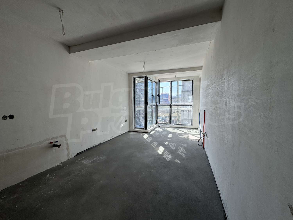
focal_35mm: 14
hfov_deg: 102.1
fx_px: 119
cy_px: 110
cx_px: 146
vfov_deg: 85.7
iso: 40
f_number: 2.2
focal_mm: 2.22
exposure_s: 1/275
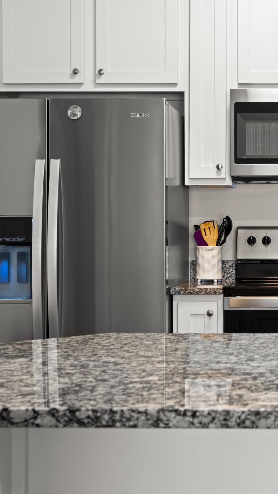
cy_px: 210
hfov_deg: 16.9
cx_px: 313
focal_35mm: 69
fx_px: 904
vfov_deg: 30.5
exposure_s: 1/3
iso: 800
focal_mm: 35
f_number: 8
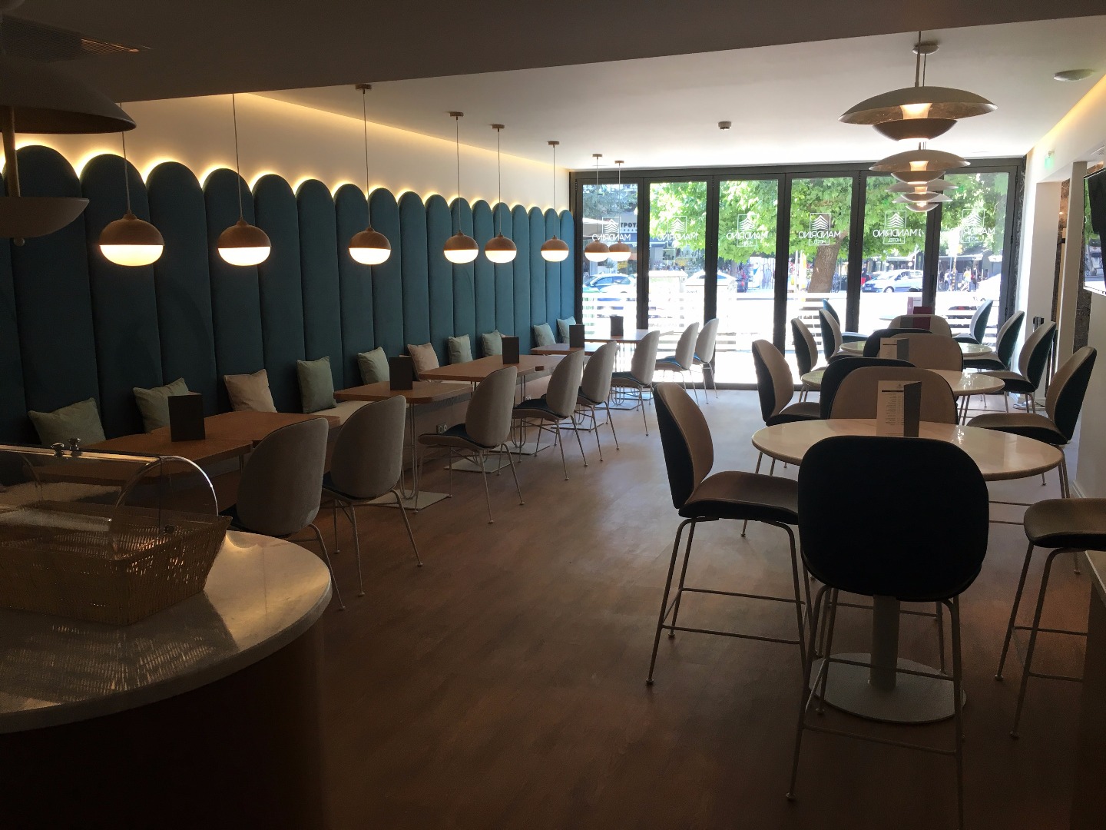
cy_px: 415
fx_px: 927
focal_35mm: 29
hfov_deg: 61.7
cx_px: 553
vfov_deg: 48.2
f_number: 2.2
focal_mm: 4.15
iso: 25
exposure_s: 1/33
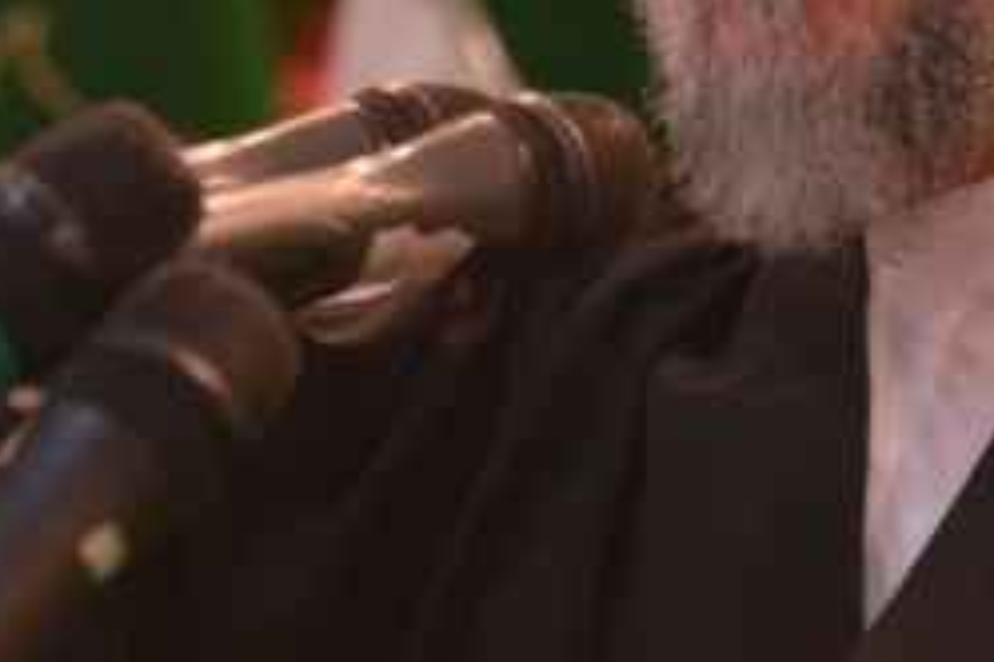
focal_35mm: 418
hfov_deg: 4.9
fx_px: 11541
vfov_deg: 3.3
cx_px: 679
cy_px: 36
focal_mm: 130
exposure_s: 1/50
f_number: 5
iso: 1000
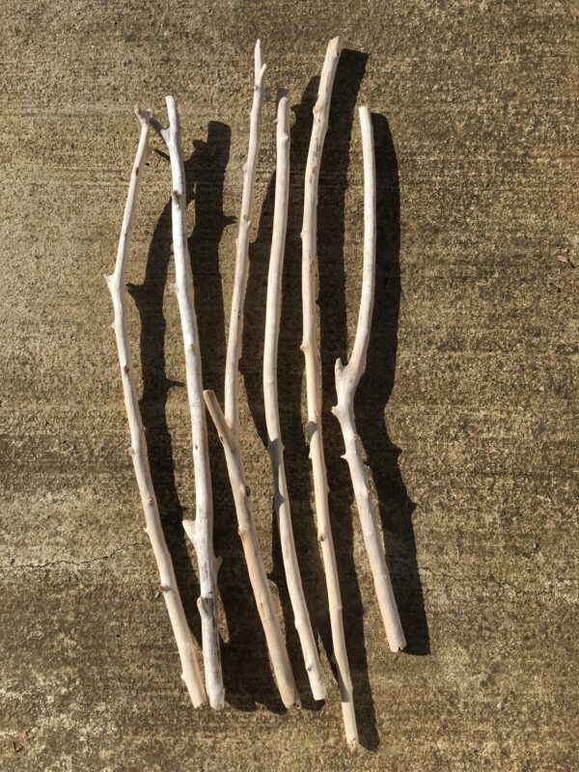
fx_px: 647
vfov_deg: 61.7
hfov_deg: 48.2
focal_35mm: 29
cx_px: 290
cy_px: 386
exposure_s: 1/2481
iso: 25
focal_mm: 4.15
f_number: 2.2
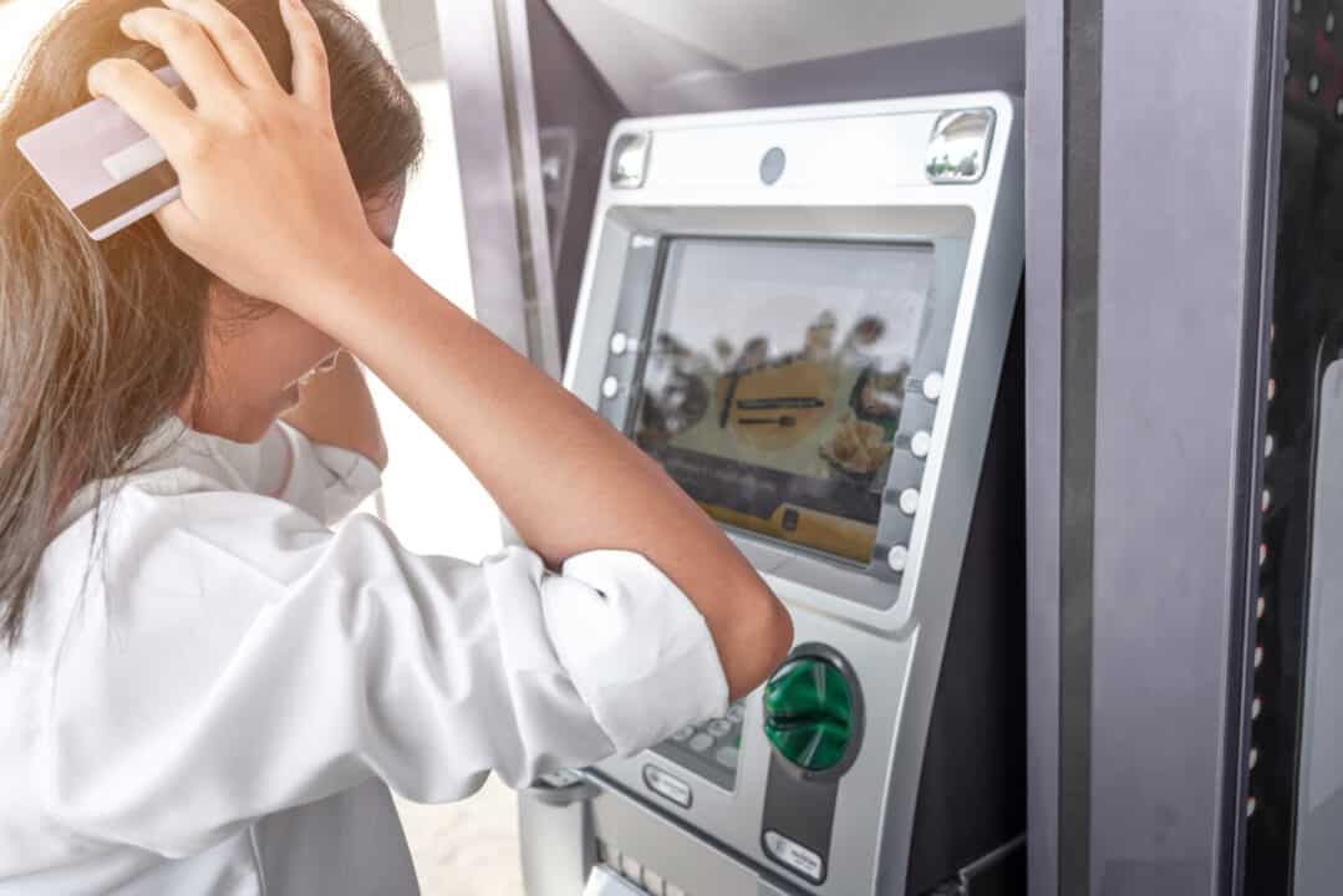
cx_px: 672
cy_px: 448
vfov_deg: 37.9
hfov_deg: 54.4
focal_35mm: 35
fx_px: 1306
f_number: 5.6
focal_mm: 35
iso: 250
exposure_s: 1/250
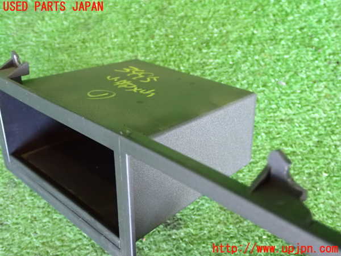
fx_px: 404
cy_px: 128
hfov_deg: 45.8
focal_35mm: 41
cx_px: 170
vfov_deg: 35.1
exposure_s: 1/80
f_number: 2.8
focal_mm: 7.31
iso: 1600
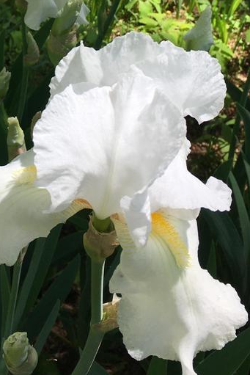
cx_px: 56
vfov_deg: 31.9
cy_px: 21
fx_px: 614
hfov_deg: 22.7
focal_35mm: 59
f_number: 2.2
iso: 25
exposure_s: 1/651
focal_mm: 4.15
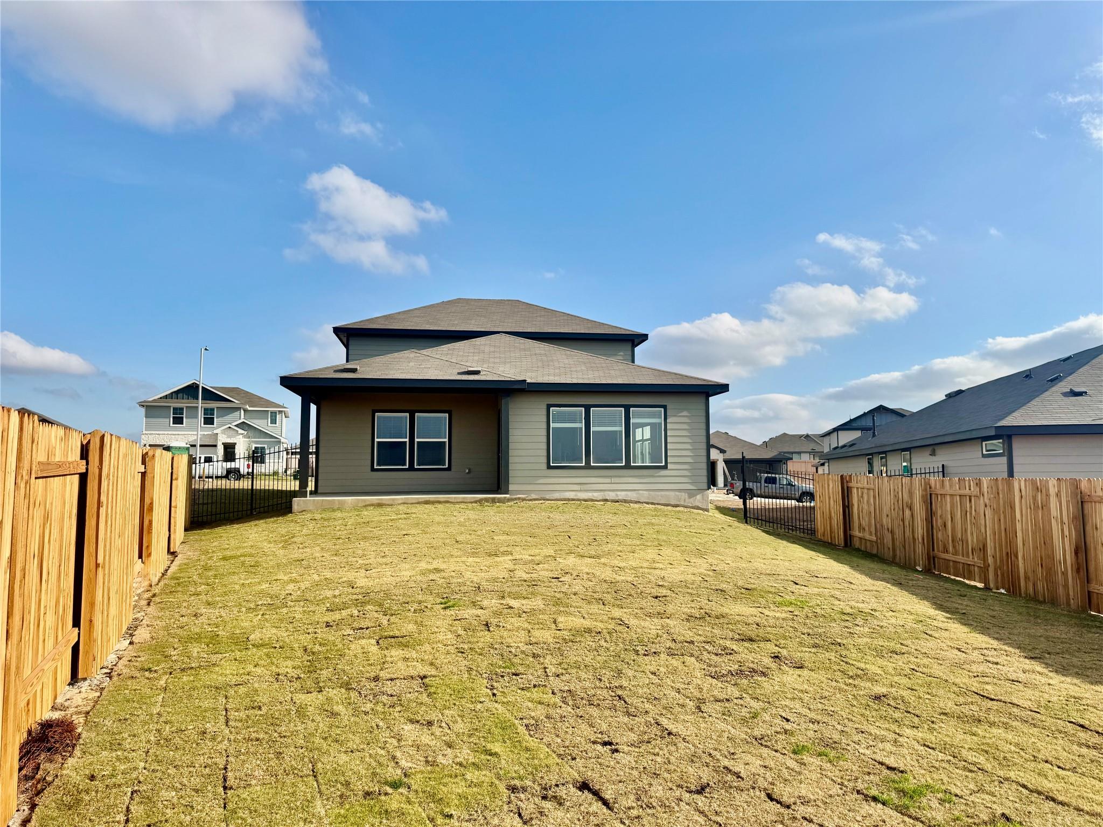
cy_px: 414
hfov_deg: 71.6
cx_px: 552
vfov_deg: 56.8
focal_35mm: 24
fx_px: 765
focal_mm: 6.76
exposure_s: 1/5814
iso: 80
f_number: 1.78
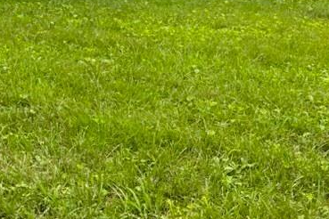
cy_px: -41
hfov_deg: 23.4
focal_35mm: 75
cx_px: -116
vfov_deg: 17.4
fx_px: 685
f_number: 1.6
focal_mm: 5.1
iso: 50
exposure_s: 1/718
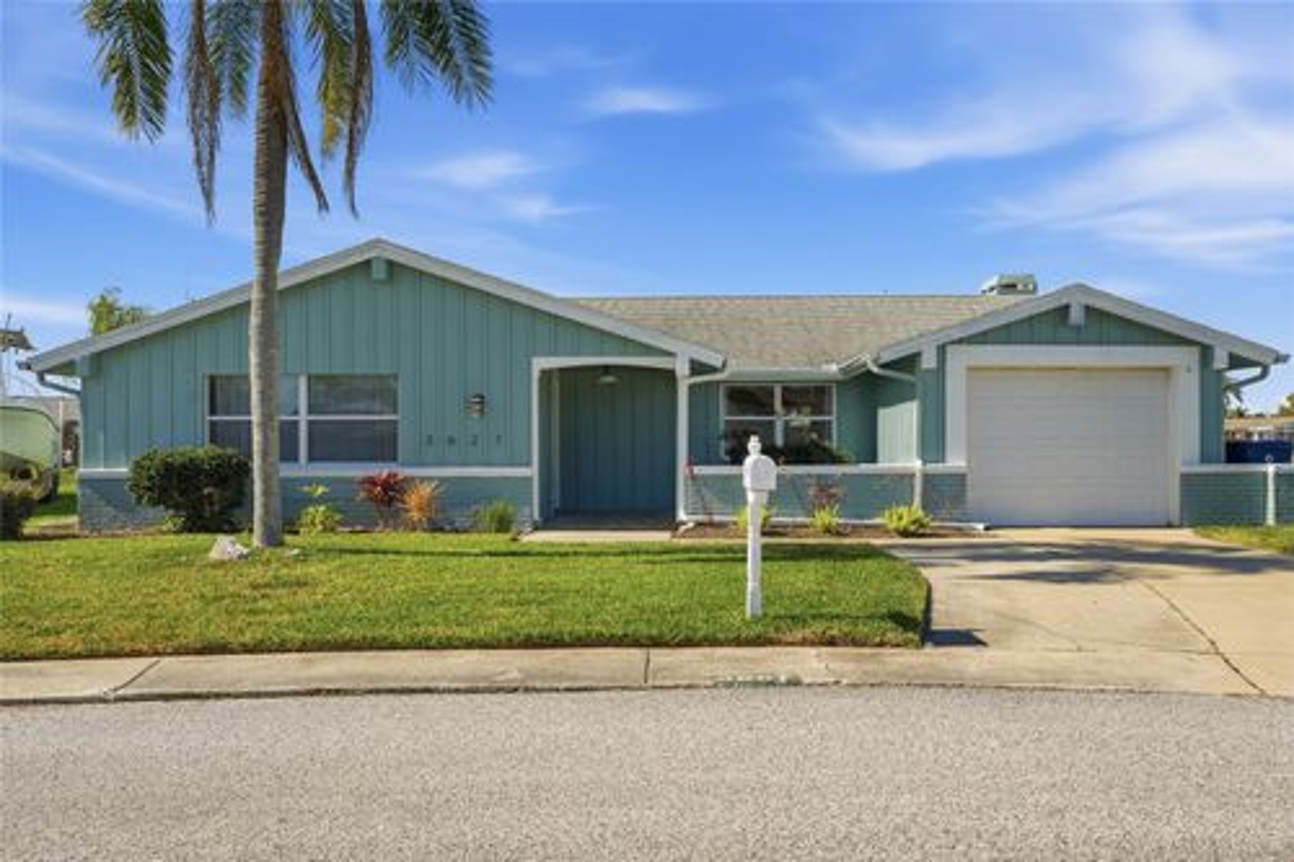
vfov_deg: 37.8
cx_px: 647
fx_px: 1258
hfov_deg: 54.5
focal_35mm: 35
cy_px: 431
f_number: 9
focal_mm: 35
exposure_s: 1/1250
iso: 100
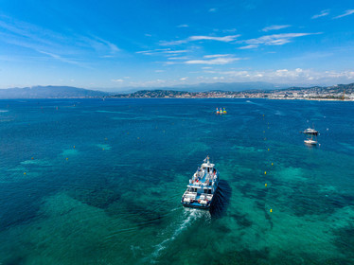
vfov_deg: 56.8
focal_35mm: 24
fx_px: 245
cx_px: 177
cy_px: 132
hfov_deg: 71.6
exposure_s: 1/1000
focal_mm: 12.3
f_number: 6.3
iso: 200
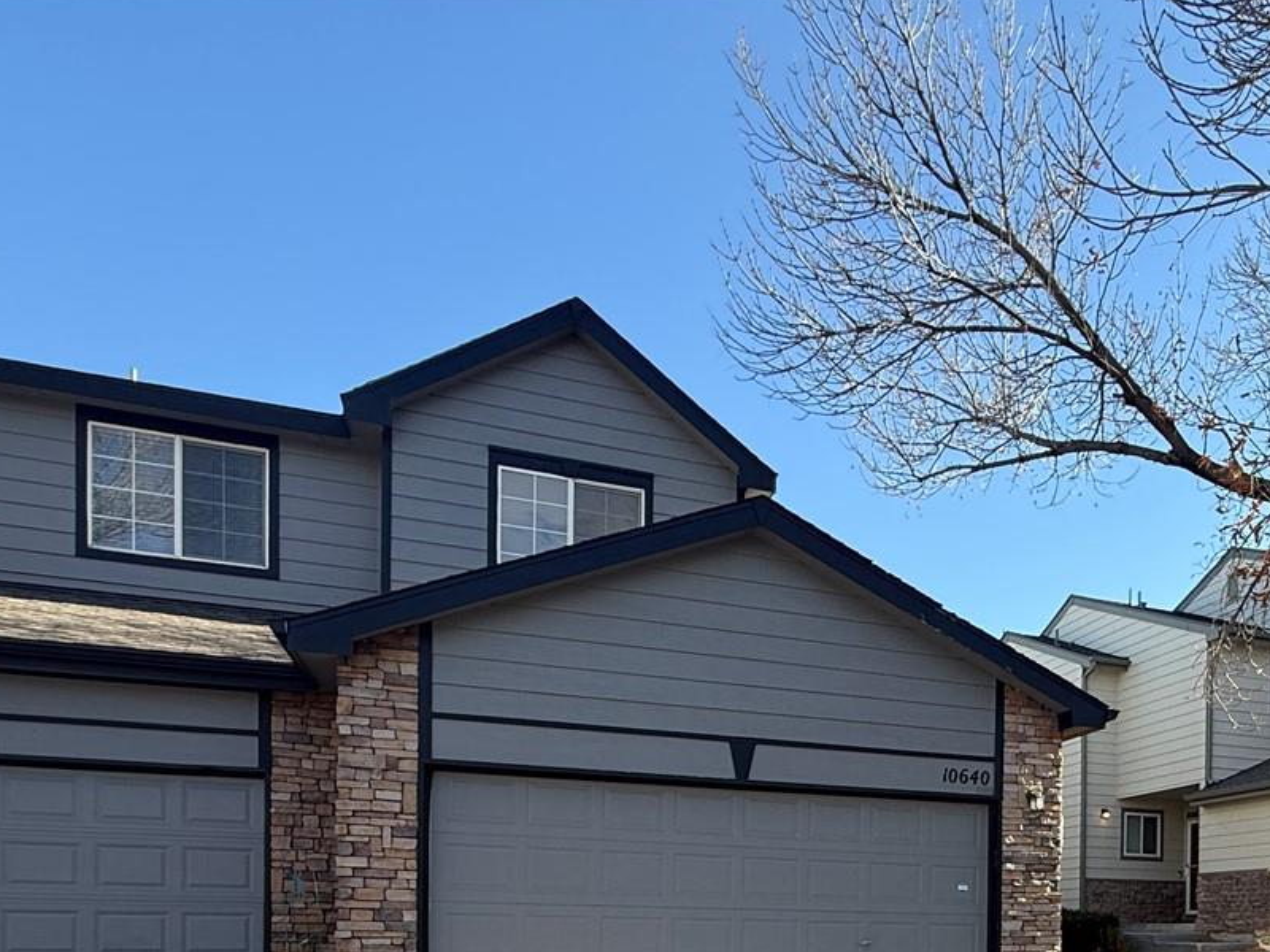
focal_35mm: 28
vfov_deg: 43.1
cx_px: 872
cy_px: 942
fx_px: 1027
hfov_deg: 61.5
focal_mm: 2.22
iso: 64
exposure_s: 1/574
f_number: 2.2
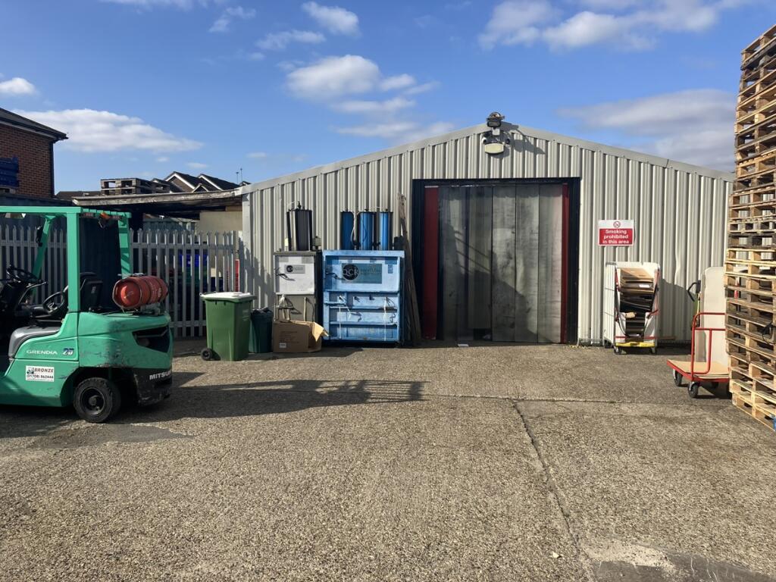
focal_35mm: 28
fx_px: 628
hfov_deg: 63.4
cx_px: 388
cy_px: 291
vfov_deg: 49.7
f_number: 1.8
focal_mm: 3.99
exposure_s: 1/1946
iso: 32
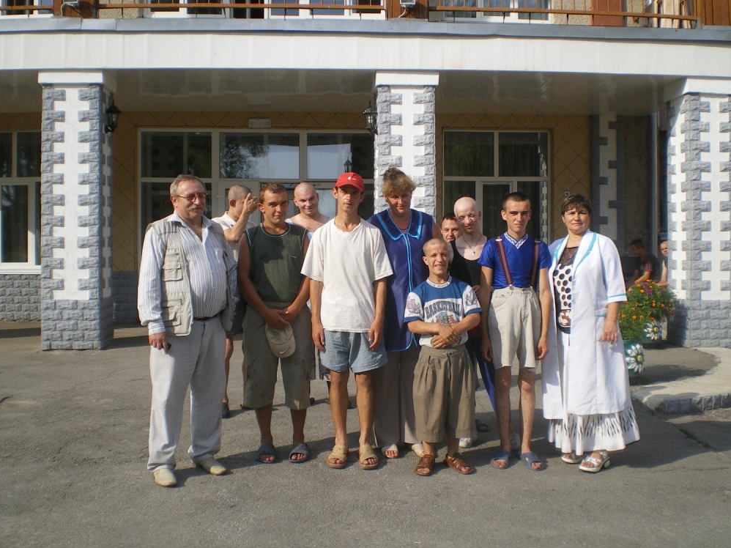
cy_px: 270
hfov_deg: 47.9
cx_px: 371
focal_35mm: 39
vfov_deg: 36.8
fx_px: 823
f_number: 4.6
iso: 64
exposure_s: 1/400
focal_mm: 6.3
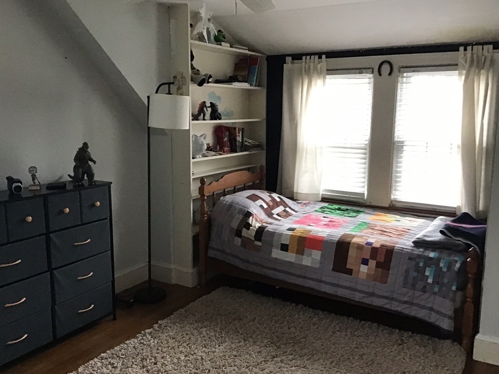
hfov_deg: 56.8
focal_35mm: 32
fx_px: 461
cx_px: 248
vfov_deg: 44.2
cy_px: 185
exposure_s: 1/30
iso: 200
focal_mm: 3.3
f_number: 2.4
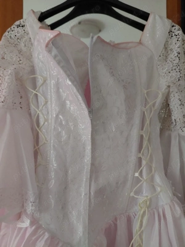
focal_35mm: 25
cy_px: 124
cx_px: 92
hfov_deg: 54.9
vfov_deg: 69.4
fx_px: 178
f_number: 1.8
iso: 320
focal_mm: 4.69
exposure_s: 1/60.2
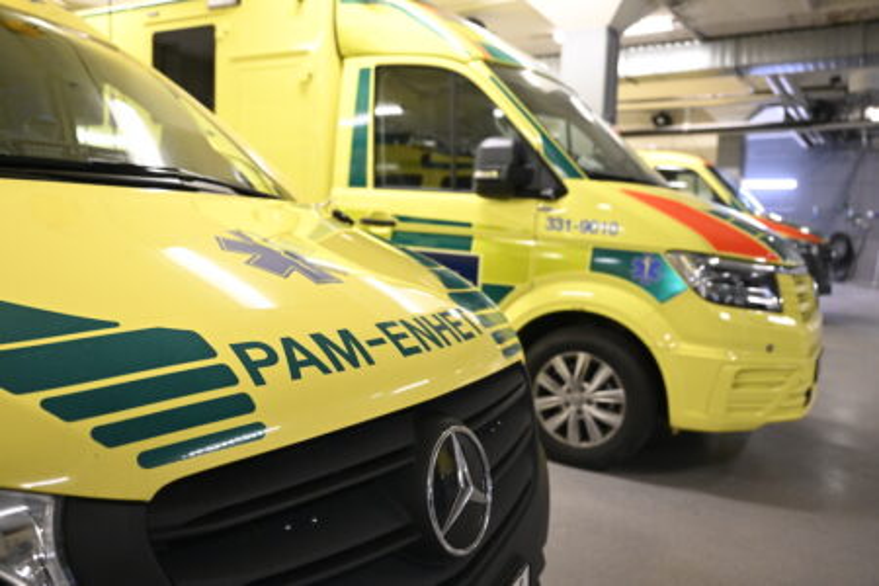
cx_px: 440
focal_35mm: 30
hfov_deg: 61.9
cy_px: 293
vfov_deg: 43.6
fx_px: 732
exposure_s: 1/250
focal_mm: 30
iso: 4000
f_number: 3.2
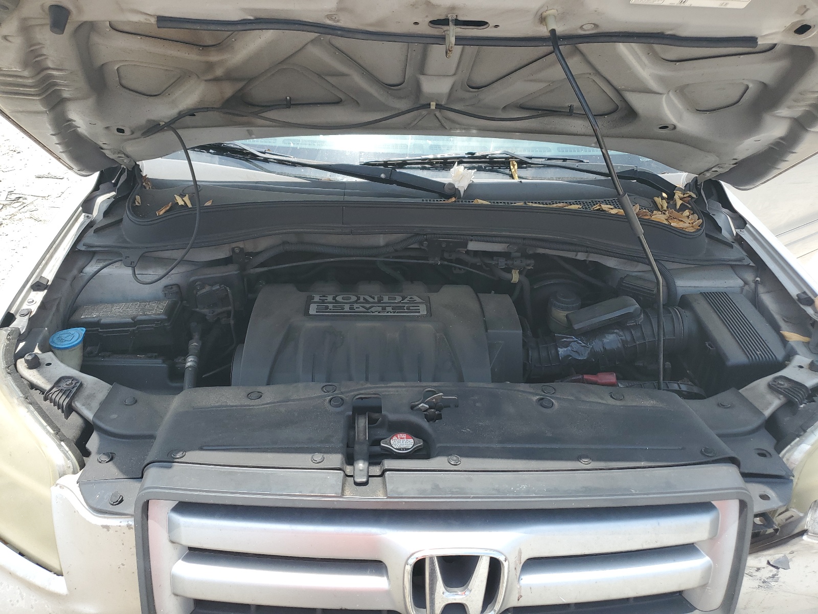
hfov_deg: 67.3
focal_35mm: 26
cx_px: 409
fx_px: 614
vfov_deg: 53.1
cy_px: 307
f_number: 1.5
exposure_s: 1/1429
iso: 50
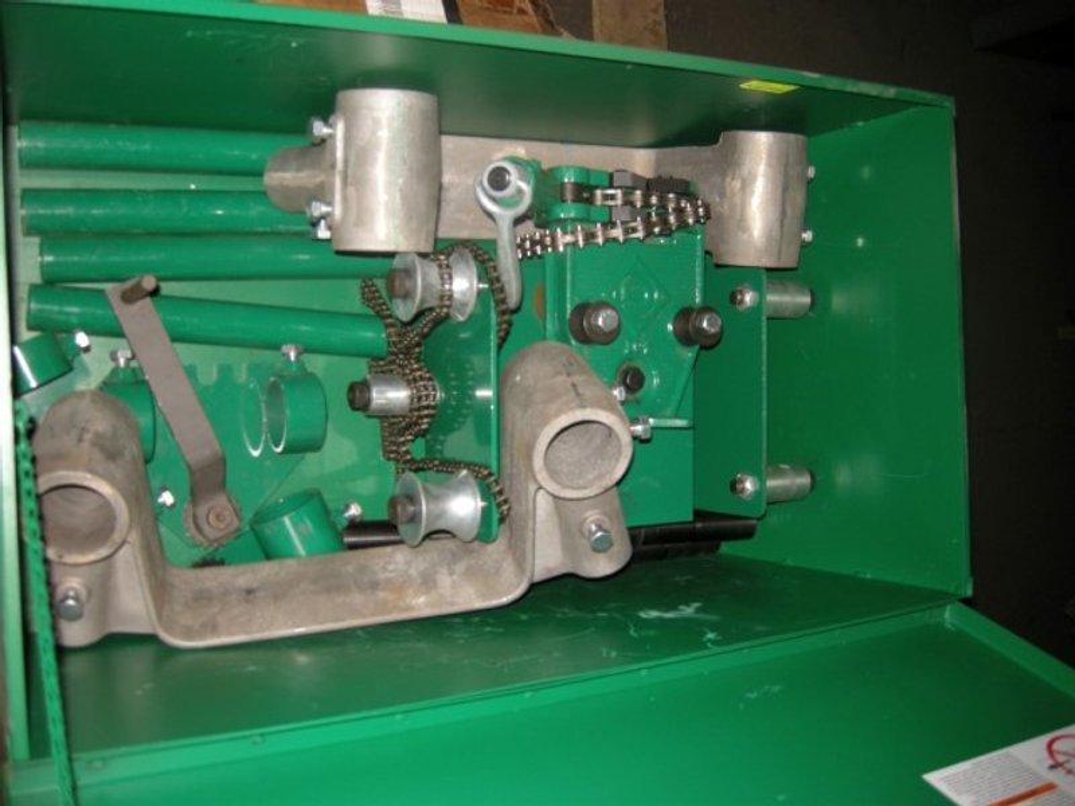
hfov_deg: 52.6
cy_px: 403
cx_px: 538
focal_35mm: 35
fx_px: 1087
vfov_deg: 40.7
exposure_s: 1/60
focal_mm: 7.5
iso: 64
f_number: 2.7
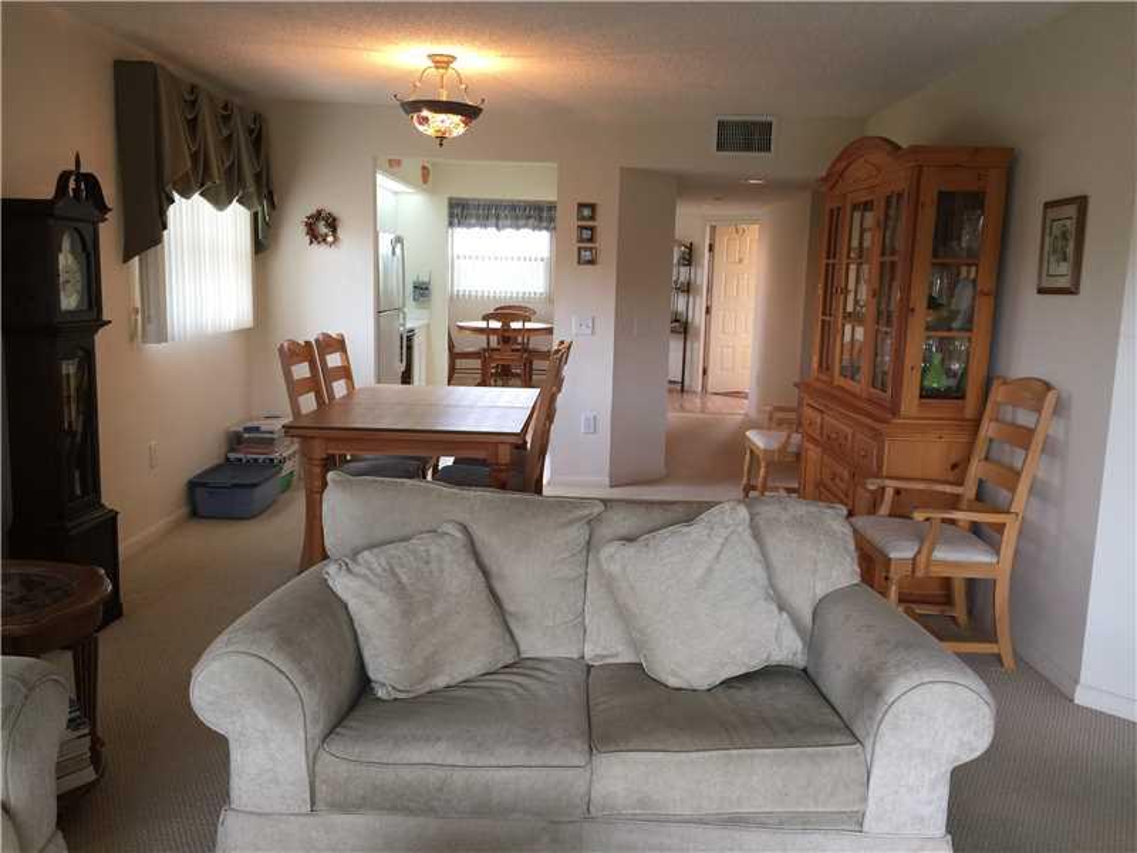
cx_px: 568
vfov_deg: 48.2
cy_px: 426
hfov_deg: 61.7
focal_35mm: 29
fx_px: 953
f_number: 2.2
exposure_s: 1/30
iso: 32
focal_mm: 4.15
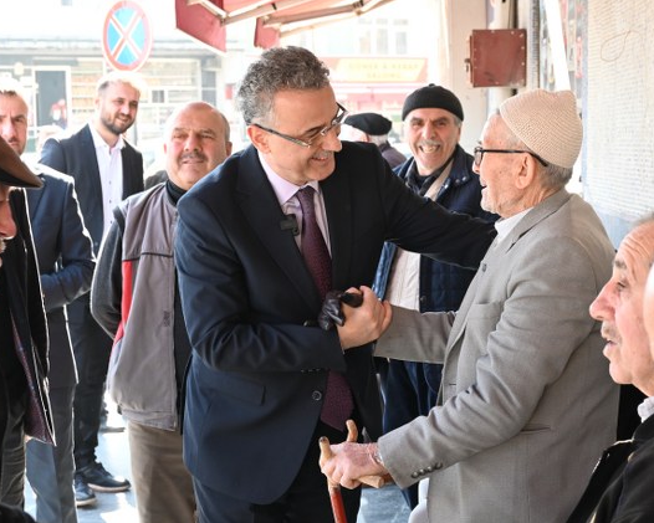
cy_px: 264
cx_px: 341
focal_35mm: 72
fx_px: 1394
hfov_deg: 26.4
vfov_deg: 21.3
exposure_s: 1/125
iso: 800
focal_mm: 42
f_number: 5.6
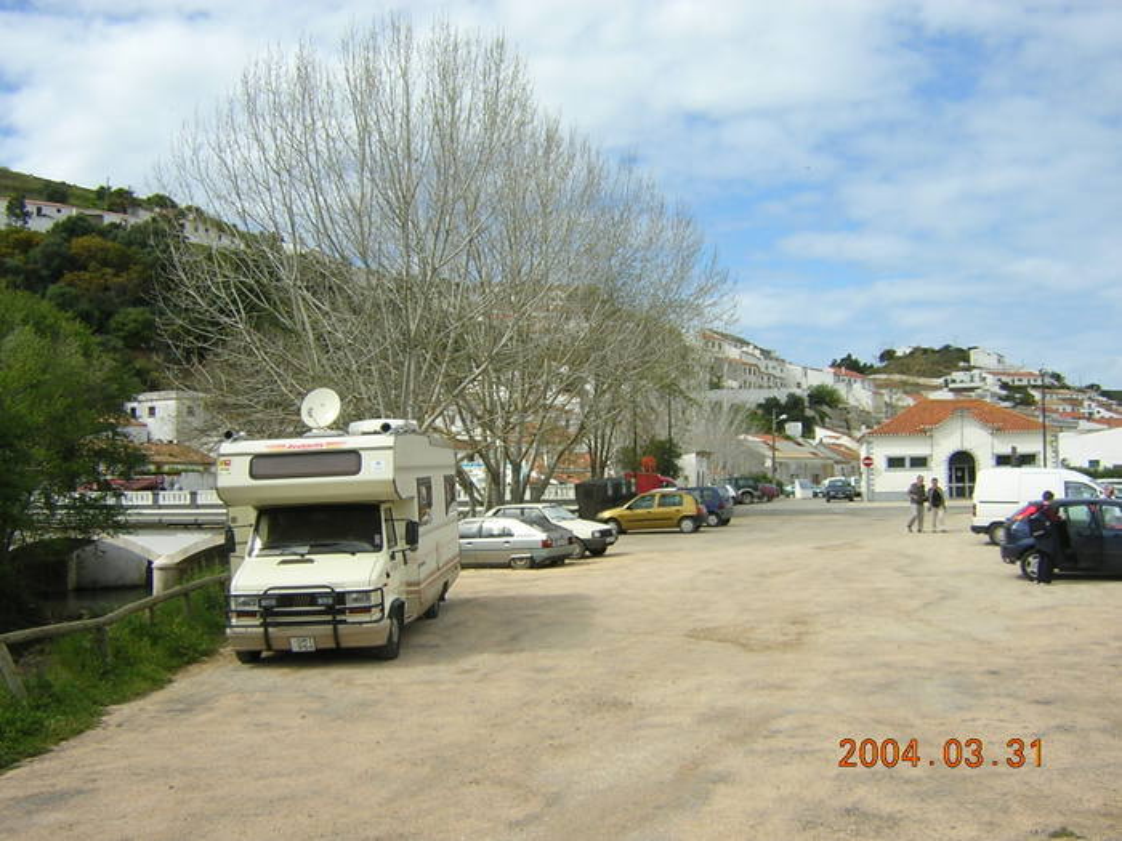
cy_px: 420
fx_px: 1167
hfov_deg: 51.4
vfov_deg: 39.7
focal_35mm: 36
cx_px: 561
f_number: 5.2
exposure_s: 1/347
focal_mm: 4.7
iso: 100
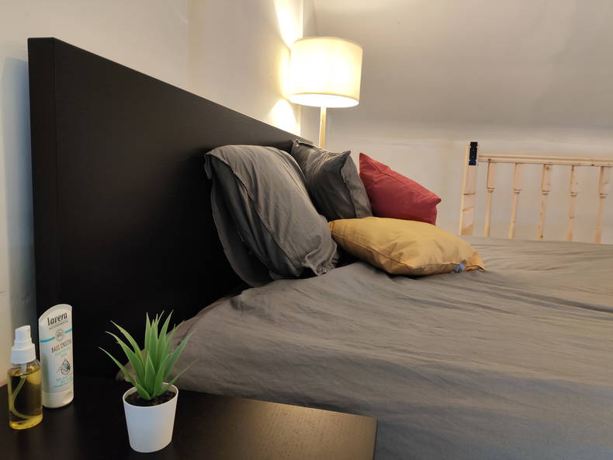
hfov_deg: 71.6
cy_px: 230
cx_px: 306
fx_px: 425
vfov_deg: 56.8
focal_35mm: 24
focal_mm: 4.68
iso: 225
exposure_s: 1/25
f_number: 1.8
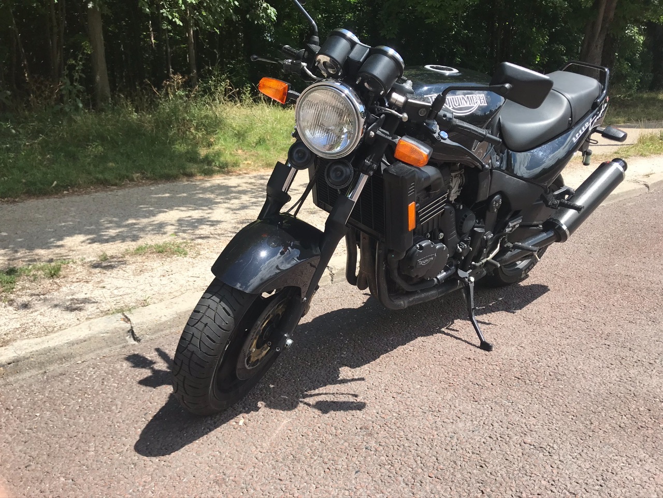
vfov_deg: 49.7
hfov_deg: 63.4
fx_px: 536
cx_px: 332
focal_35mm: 28
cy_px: 249
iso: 20
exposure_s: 1/1520
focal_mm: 3.99
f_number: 1.8
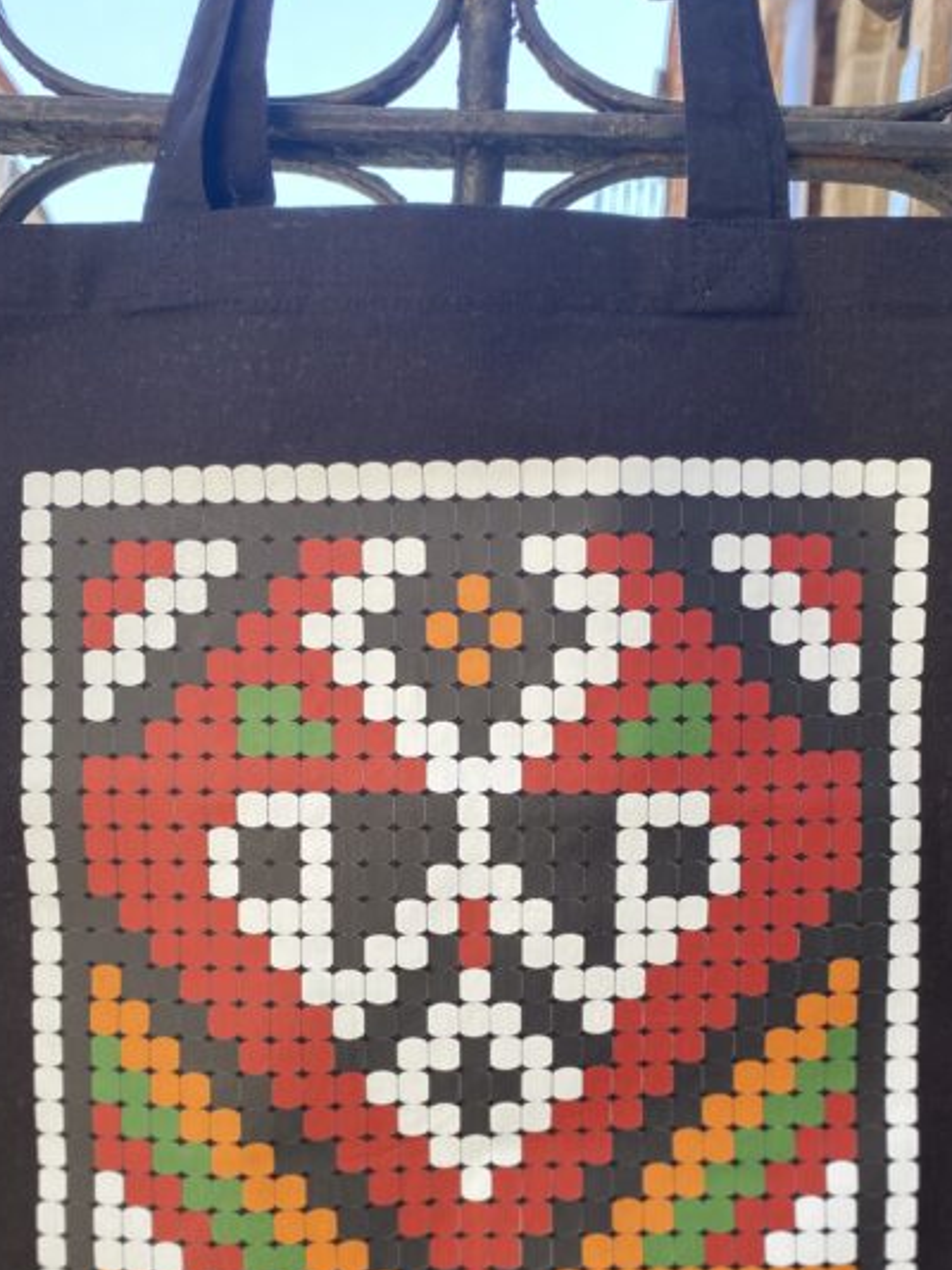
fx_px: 1430
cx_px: 493
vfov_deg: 47.1
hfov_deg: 36.8
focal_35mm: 39
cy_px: 846
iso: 32
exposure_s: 1/349
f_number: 1.8
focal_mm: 4.25
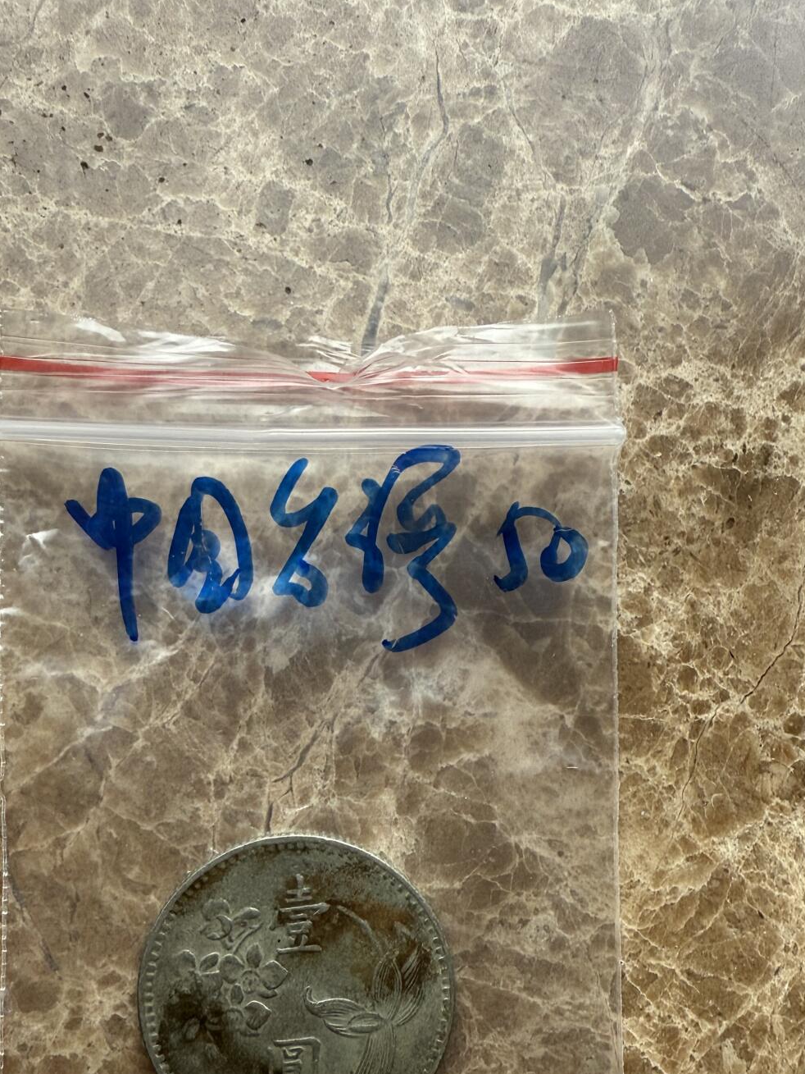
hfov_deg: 42.6
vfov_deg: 55.0
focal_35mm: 33
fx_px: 1023
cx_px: 302
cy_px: 642
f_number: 2.2
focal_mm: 2.22
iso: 100
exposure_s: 1/99
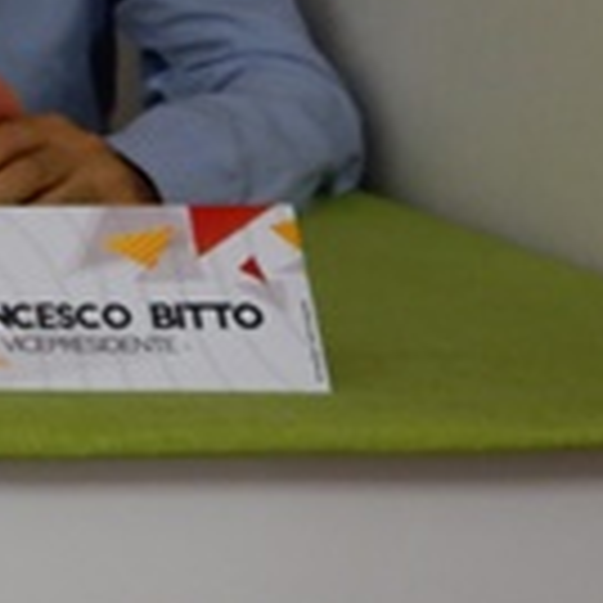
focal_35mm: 149
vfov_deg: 11.6
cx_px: -1390
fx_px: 2937
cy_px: -29
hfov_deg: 8.8
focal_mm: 15
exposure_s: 1/25
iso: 1000
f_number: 3.5
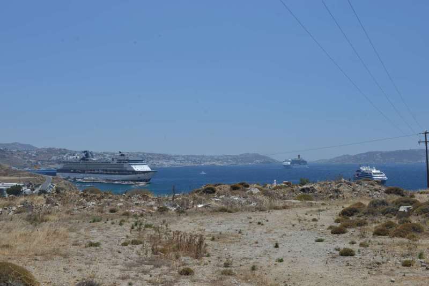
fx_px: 417
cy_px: 143
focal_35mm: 35
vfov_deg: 37.9
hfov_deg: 54.4
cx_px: 214
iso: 220
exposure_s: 1/250
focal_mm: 35
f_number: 11
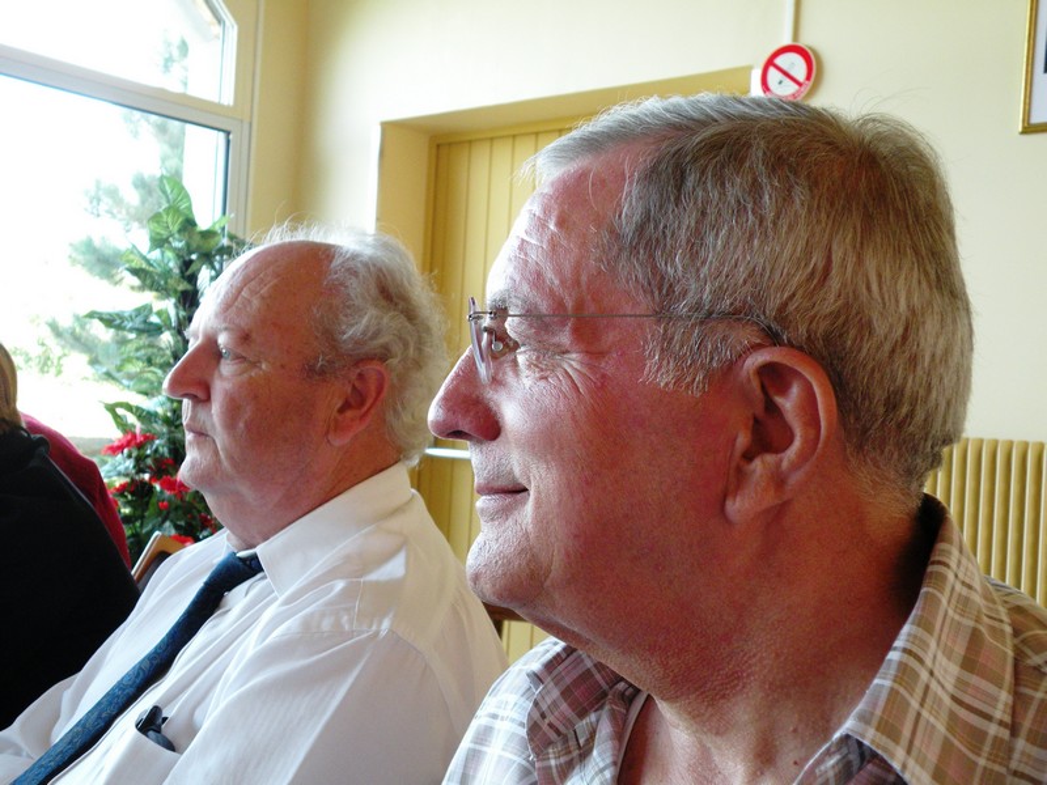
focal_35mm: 42
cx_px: 524
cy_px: 392
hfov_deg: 44.8
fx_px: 1270
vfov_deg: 34.3
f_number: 3.2
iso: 248
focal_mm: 7.4
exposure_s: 1/60
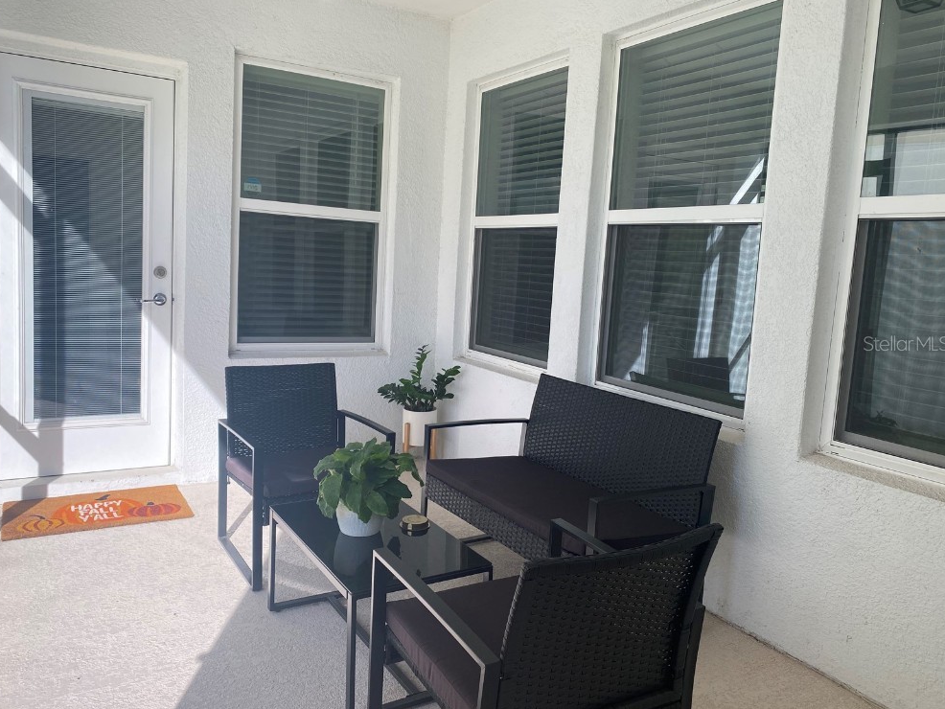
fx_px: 737
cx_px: 463
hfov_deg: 65.3
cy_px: 343
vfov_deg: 51.4
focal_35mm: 27
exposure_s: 1/429
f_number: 1.8
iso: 32
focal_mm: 4.25
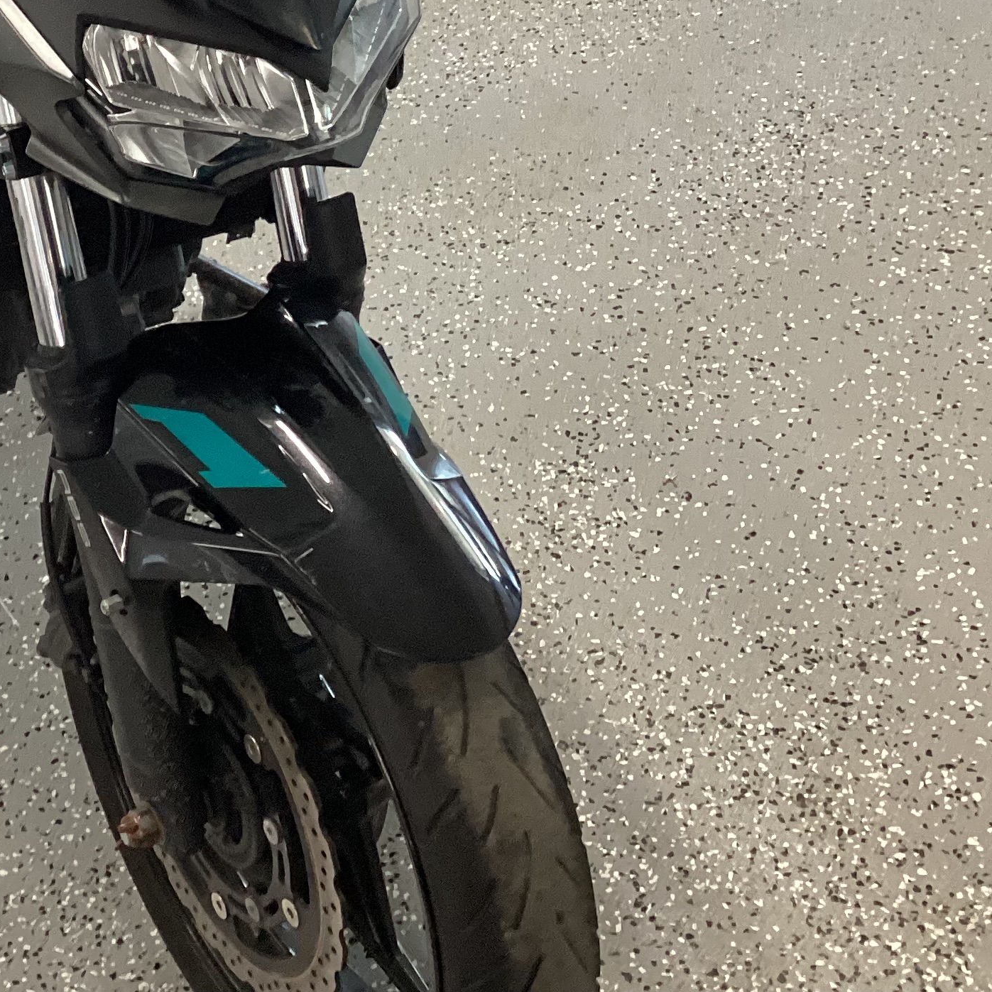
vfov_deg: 26.1
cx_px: 65
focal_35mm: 64
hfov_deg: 25.9
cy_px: 124
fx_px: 2075
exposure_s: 1/60
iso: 200
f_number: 2.4
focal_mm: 3.3
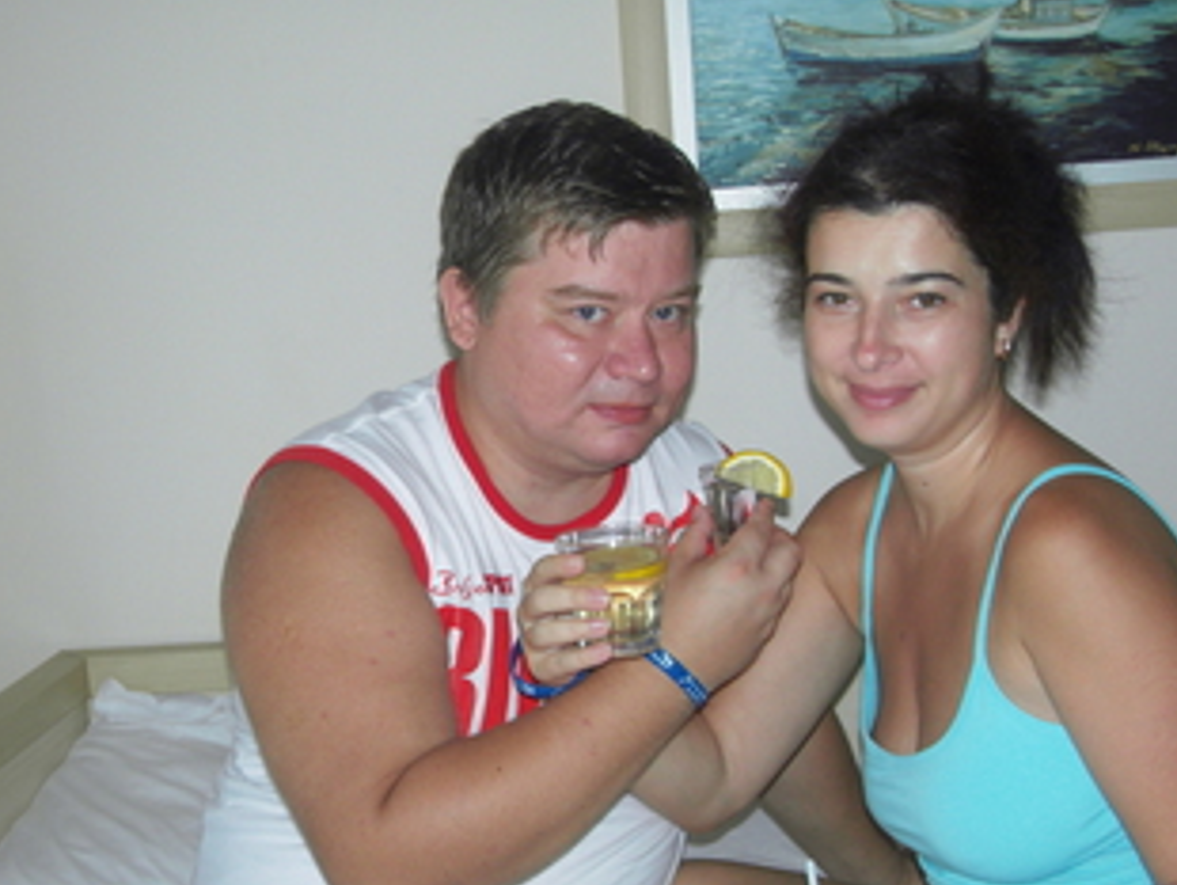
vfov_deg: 25.1
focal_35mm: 58
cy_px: 604
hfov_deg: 33.2
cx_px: 664
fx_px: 1974
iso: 100
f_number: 3.7
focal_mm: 7.1
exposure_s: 1/50
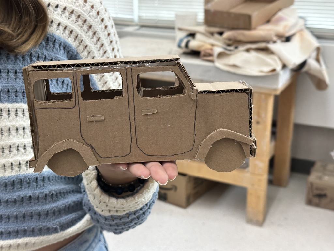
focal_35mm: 48
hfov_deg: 39.7
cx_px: 167
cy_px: 126
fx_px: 463
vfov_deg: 30.3
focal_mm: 6.86
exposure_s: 1/60
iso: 80
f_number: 1.78
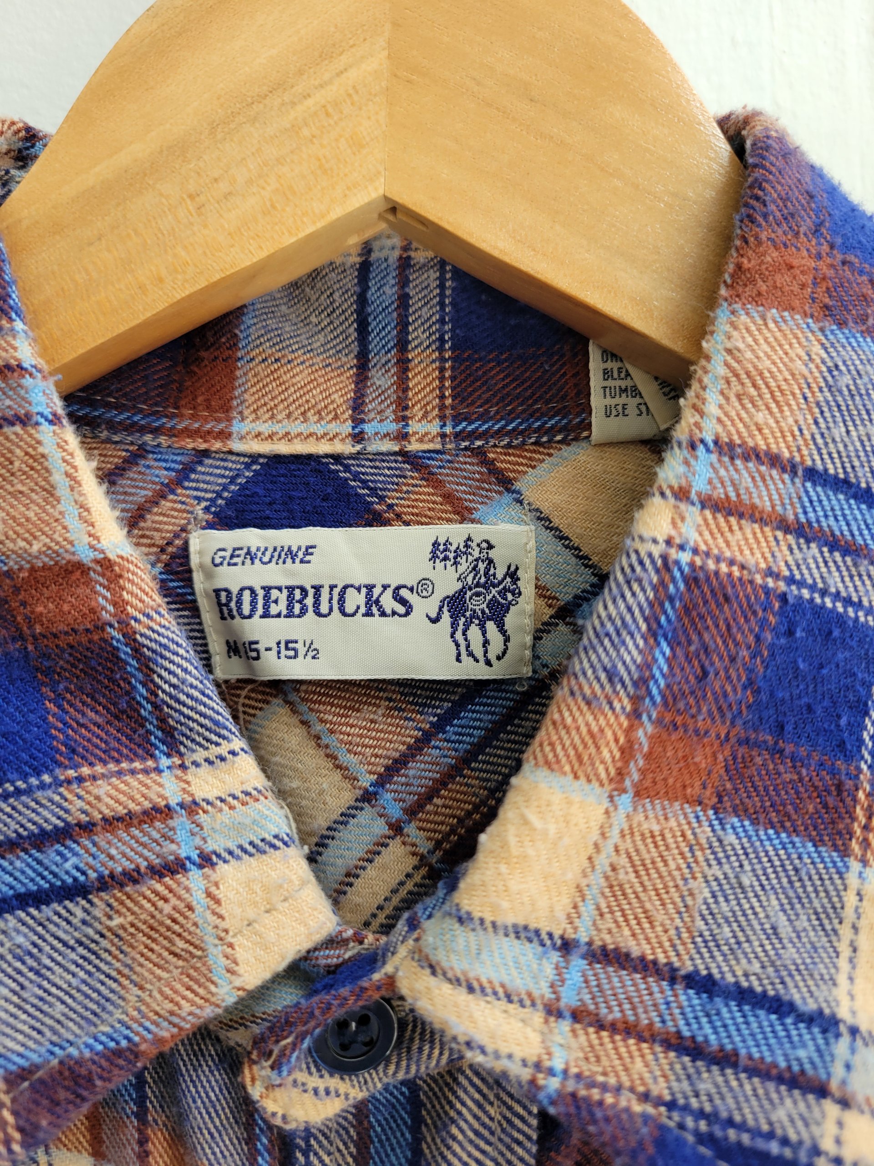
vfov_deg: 67.3
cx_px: 437
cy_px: 583
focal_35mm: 26
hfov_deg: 53.1
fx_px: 875
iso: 40
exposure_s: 1/133
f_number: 1.8
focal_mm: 5.4
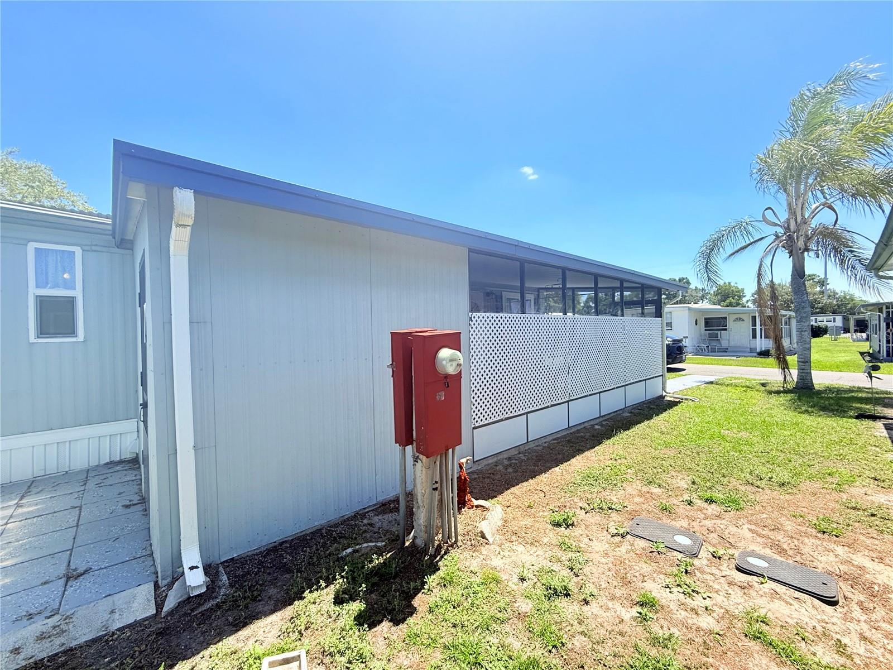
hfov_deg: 102.1
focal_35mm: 14
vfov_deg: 85.7
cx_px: 446
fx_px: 361
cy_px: 335
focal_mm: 2.22
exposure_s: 1/864
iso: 50
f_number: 2.2
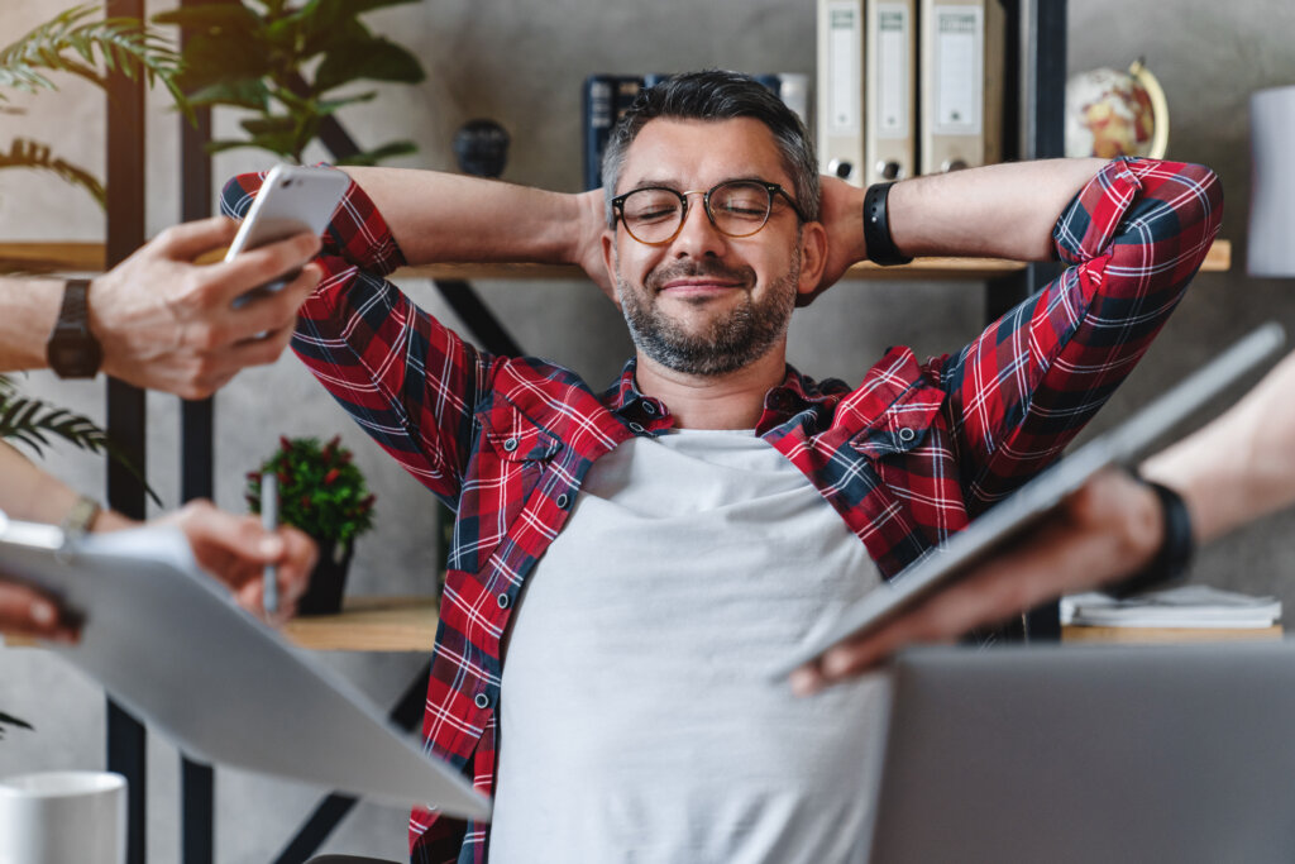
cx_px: 648
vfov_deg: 19.5
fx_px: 2518
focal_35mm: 70
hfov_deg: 28.8
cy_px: 432
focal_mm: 70
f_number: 2.8
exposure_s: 1/250
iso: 800
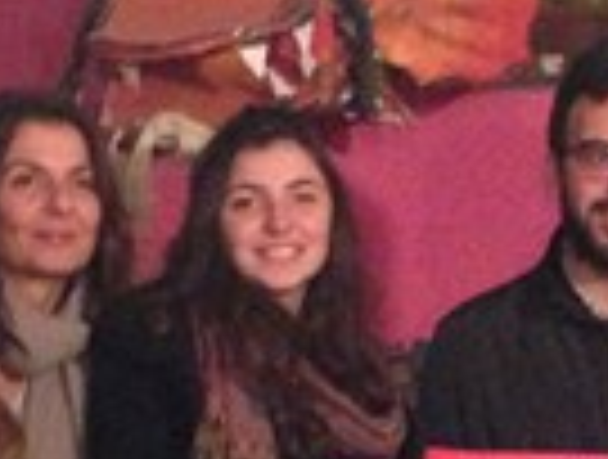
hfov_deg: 12.6
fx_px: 2747
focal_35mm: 156
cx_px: 383
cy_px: 495
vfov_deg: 9.5
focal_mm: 4.13
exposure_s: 1/15
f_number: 2.4
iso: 800
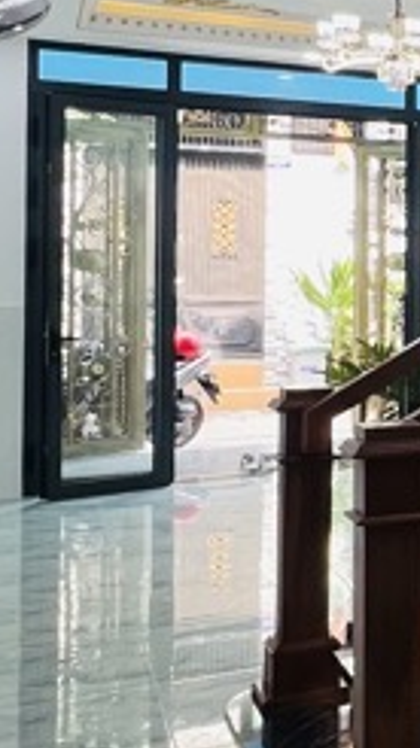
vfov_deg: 35.2
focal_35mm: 59
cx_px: 1062
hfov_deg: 13.5
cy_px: 268
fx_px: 1171
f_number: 1.8
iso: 80
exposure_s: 1/100
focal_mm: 1.57
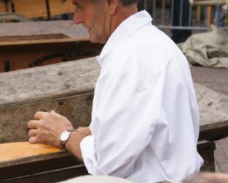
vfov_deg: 9.5
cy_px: 49
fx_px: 1092
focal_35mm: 162
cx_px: 56
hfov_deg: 11.9
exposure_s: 1/160
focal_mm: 60
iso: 100
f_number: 6.3
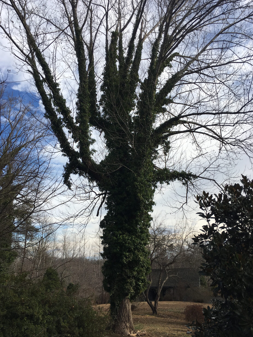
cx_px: 125
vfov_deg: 60.0
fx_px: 292
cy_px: 169
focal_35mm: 30
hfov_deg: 46.8
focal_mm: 4.15
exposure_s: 1/1131
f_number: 2.2
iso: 25
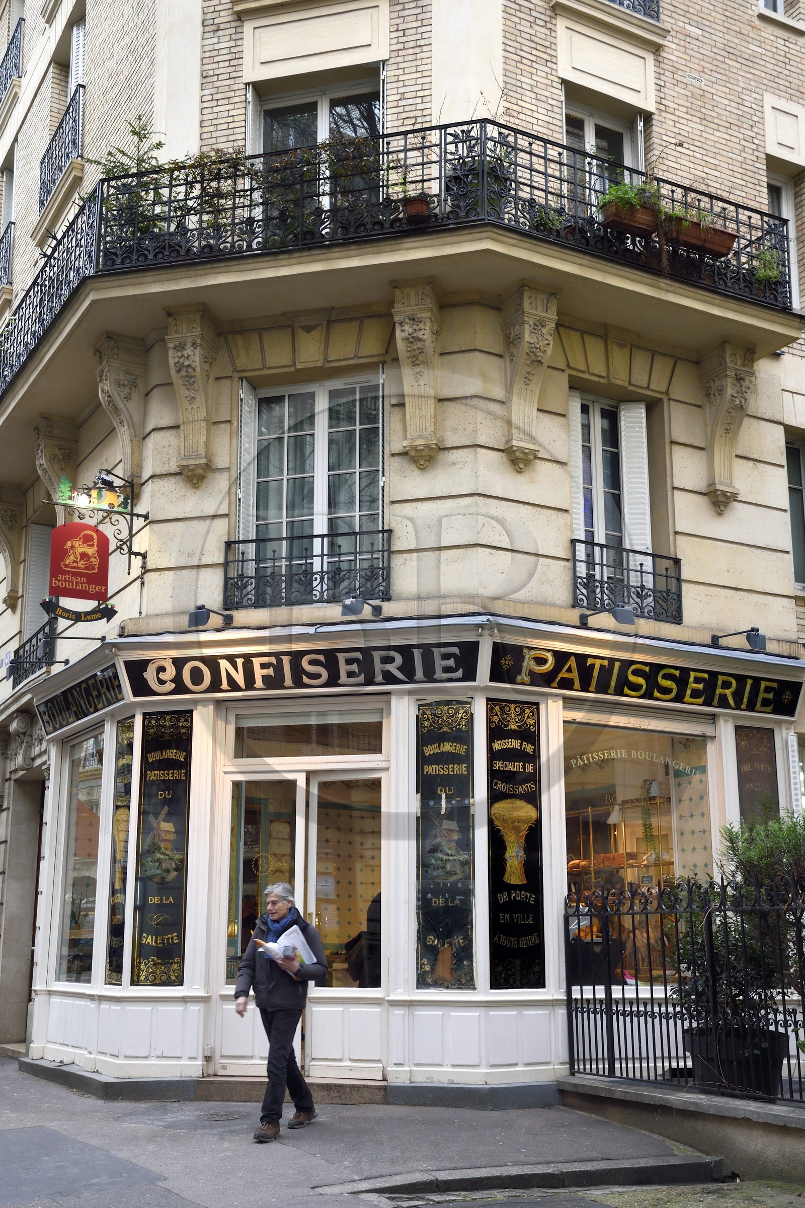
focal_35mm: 40
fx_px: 1342
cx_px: 402
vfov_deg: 48.5
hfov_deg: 33.4
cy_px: 604
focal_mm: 40
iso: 800
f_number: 8
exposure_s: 1/50
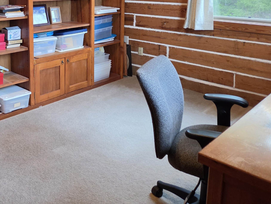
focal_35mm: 39
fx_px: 305
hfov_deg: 45.5
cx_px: 55
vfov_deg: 35.2
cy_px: 31
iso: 320
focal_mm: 5.4
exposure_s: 1/120
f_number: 1.8
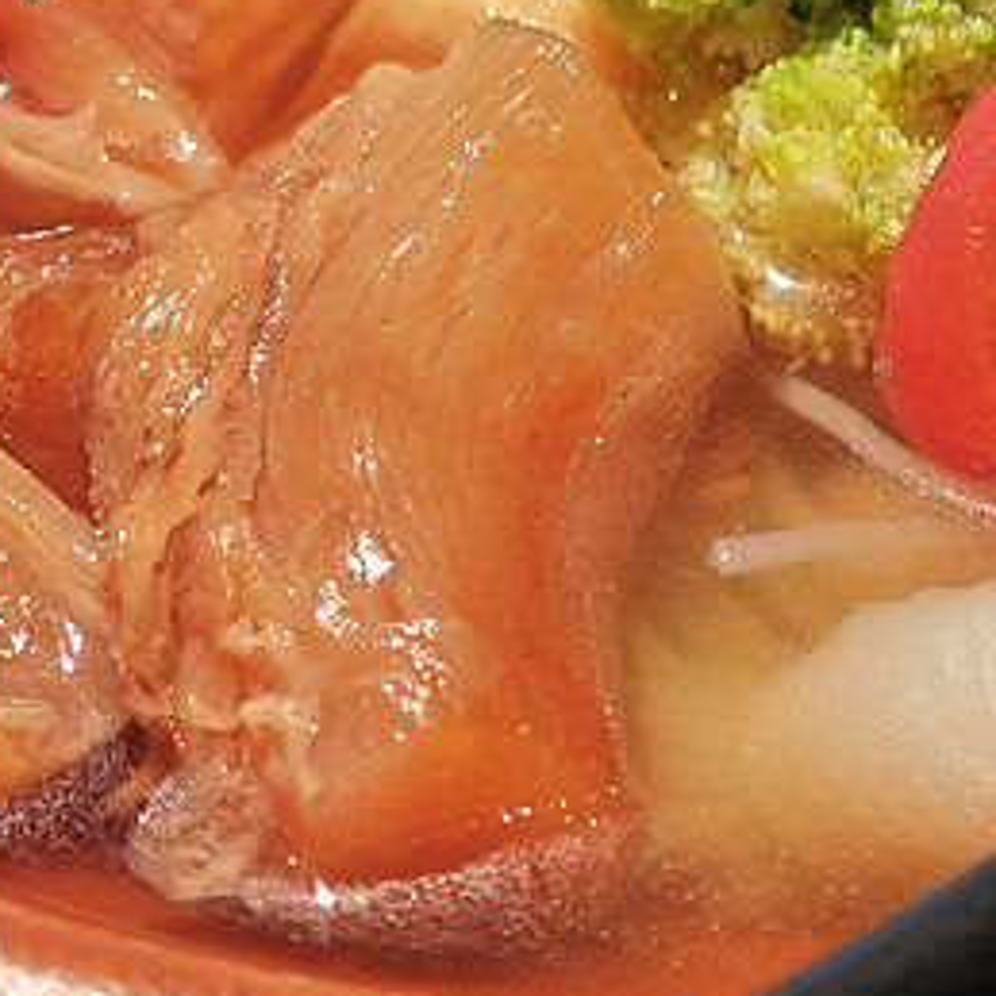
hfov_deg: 8.5
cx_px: 1104
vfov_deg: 8.5
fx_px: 6673
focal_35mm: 205
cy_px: 131
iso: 400
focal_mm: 12.28
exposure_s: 1/50
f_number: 1.8
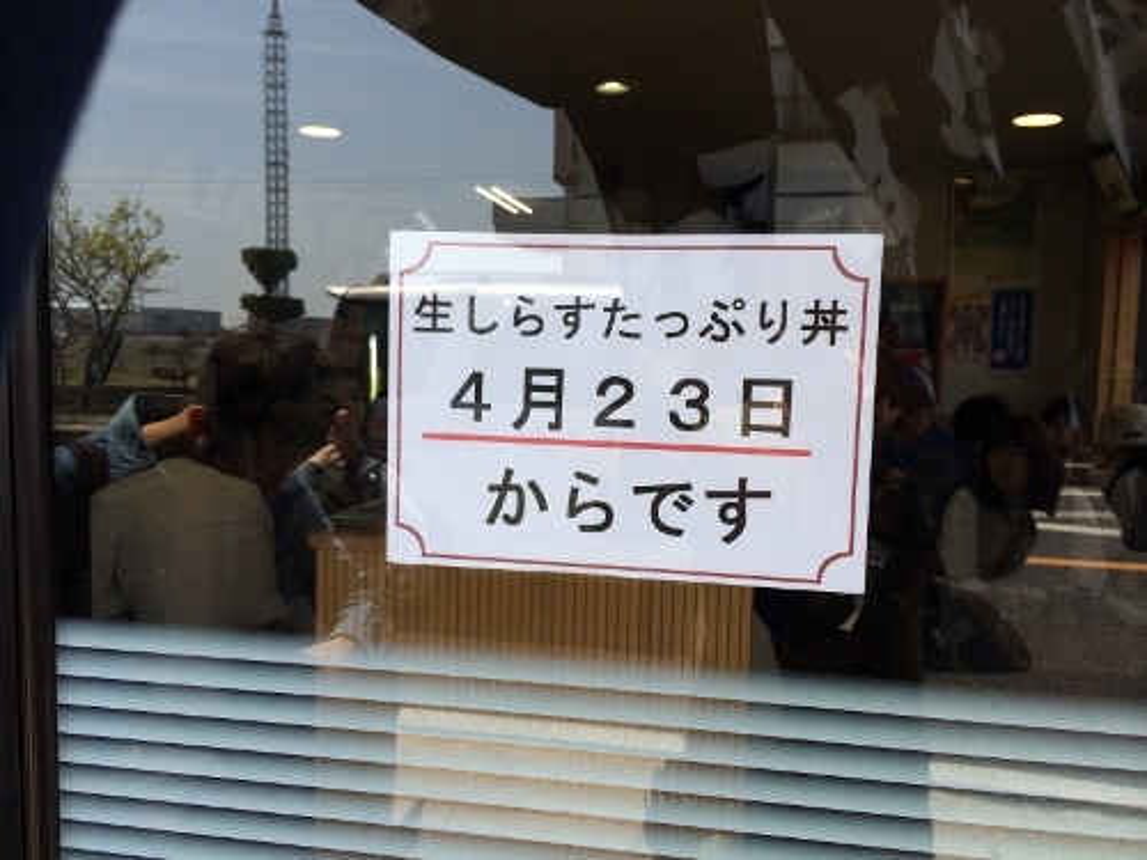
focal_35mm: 30
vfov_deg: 46.8
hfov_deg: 60.0
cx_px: 574
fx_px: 994
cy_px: 430
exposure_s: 1/684
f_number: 2.2
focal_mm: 4.12
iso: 32
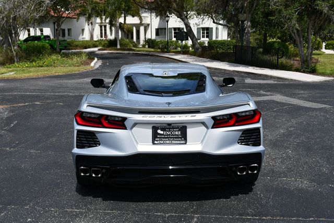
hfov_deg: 41.1
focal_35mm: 48
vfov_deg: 28.1
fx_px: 446
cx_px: 167
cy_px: 112
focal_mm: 24
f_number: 9
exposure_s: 1/320
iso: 100
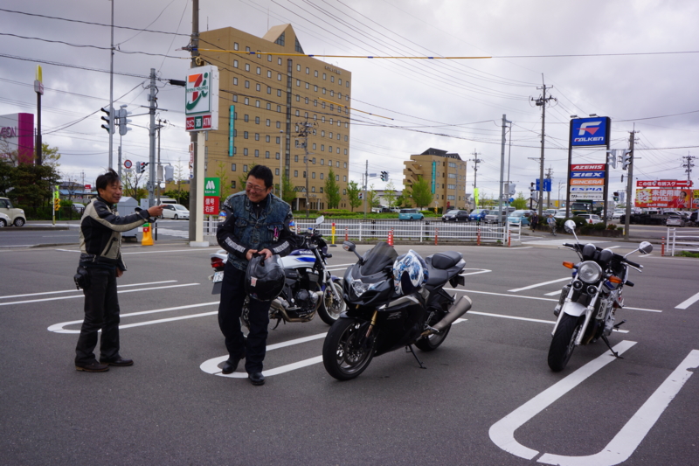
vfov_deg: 43.6
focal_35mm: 30
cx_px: 350
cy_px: 233
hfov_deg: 61.9
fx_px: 582
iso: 100
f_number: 11
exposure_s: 1/100
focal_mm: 20
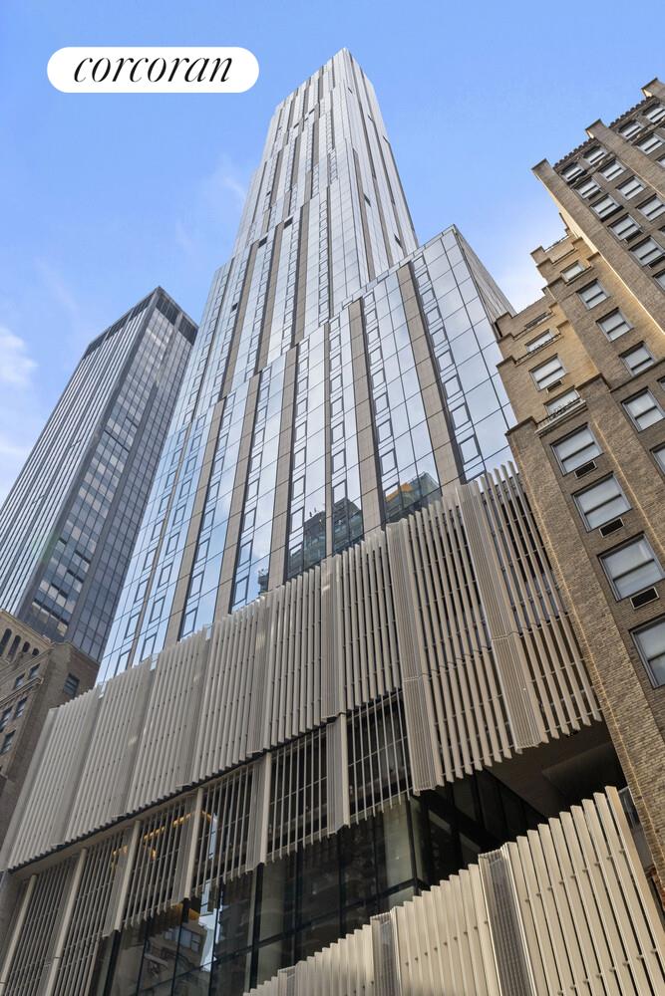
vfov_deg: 61.9
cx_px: 332
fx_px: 831
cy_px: 498
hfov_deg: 43.6
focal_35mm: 30
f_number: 14
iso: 640
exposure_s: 1/320
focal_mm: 30
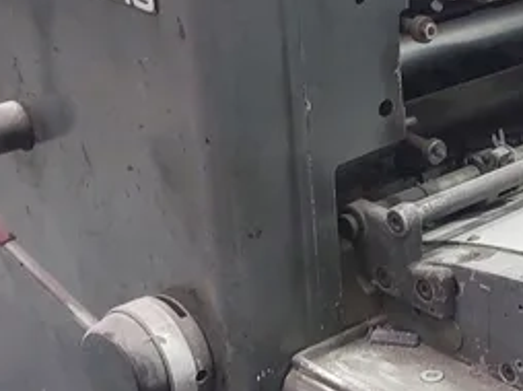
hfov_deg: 20.7
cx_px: 667
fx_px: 1313
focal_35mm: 87
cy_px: 214
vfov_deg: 16.9
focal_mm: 5.06
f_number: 1.8
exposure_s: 1/50
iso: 200
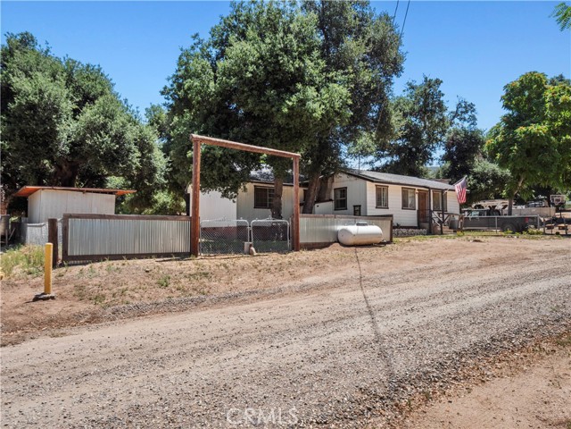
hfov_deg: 76.4
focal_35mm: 22
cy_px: 214
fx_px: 363
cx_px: 286
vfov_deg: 61.1
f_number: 8
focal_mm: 11
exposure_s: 1/125
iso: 200
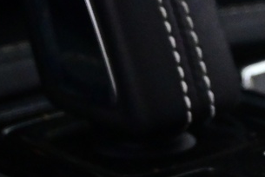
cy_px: 230
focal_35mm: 179
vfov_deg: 7.6
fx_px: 1319
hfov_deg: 10.7
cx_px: 484
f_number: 4
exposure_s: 1/40
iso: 4000
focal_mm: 22.5
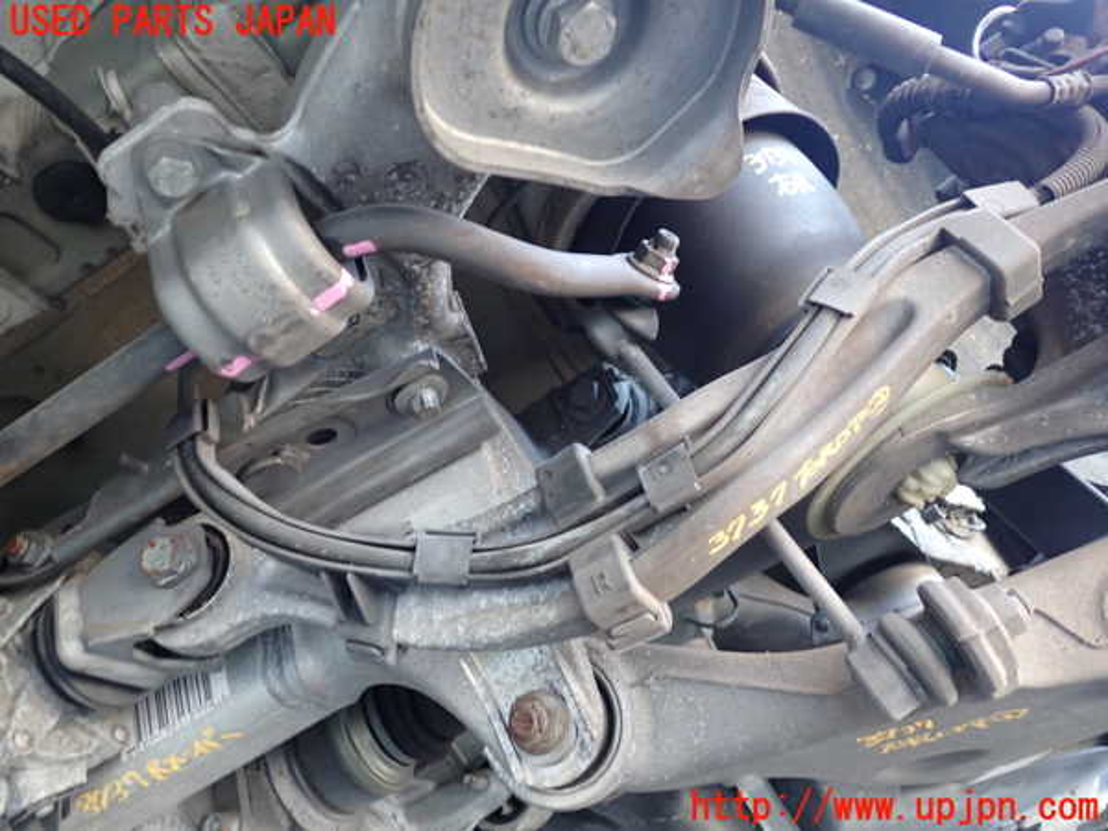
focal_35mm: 28
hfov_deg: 63.4
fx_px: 896
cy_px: 416
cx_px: 554
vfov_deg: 49.7
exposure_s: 1/30
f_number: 2.2
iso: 200
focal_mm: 5.05
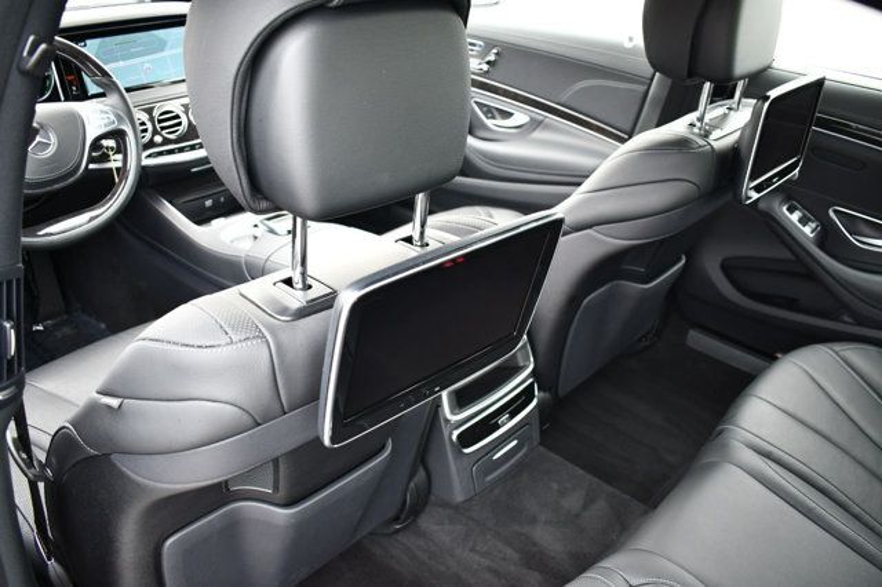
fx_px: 735
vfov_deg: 43.6
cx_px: 441
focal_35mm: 30
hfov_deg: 62.0
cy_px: 294
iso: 800
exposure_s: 1/200
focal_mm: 20
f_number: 3.8
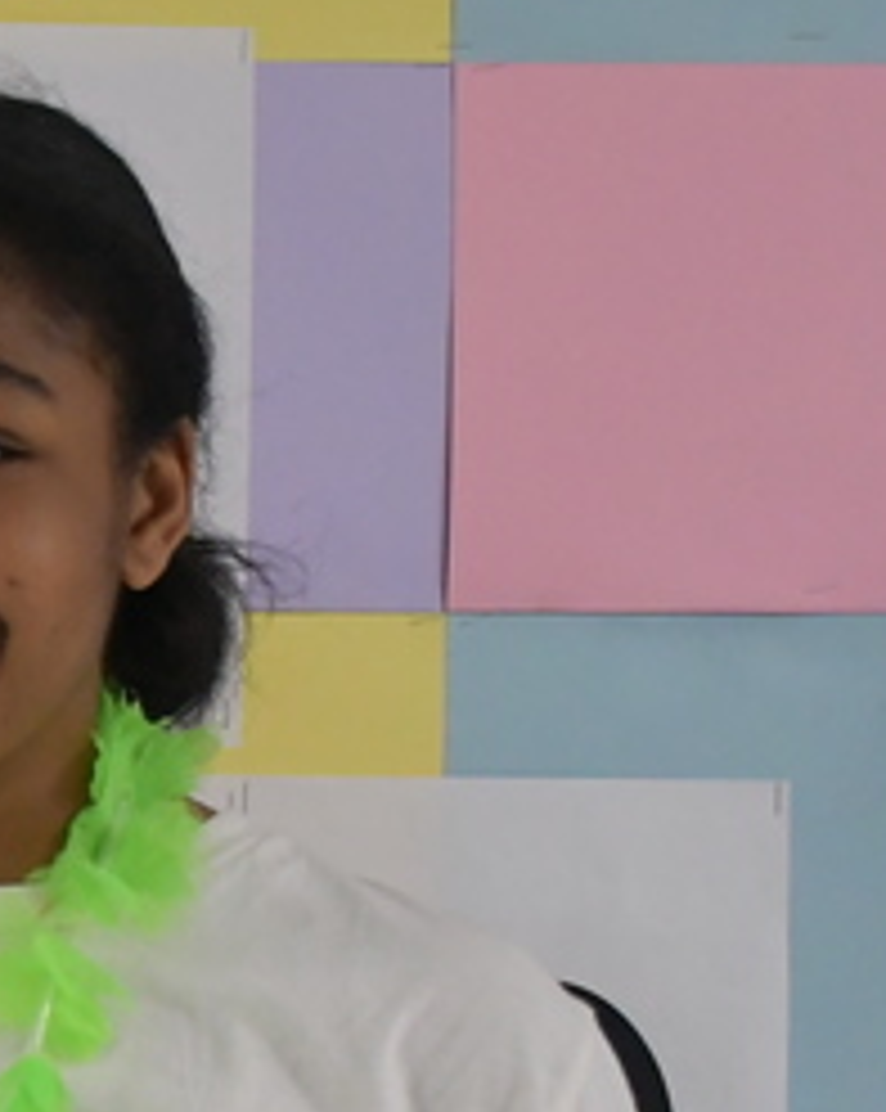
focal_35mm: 152
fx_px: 4991
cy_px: 1114
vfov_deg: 12.5
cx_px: -639
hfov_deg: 9.7
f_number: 3.8
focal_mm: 26
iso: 3200
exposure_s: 1/60
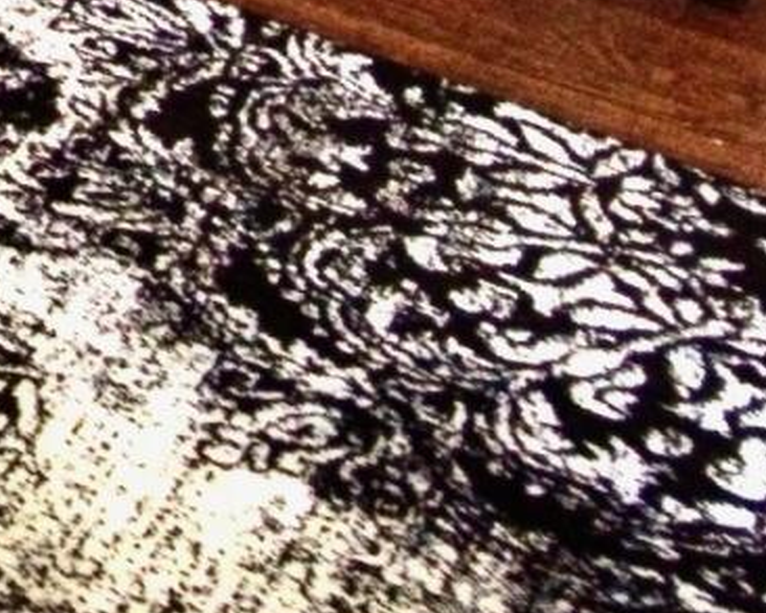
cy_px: -1462
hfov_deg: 8.4
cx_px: -2009
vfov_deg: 7.8
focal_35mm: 160
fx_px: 3628
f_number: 1.8
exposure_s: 1/10
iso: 200
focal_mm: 4.4
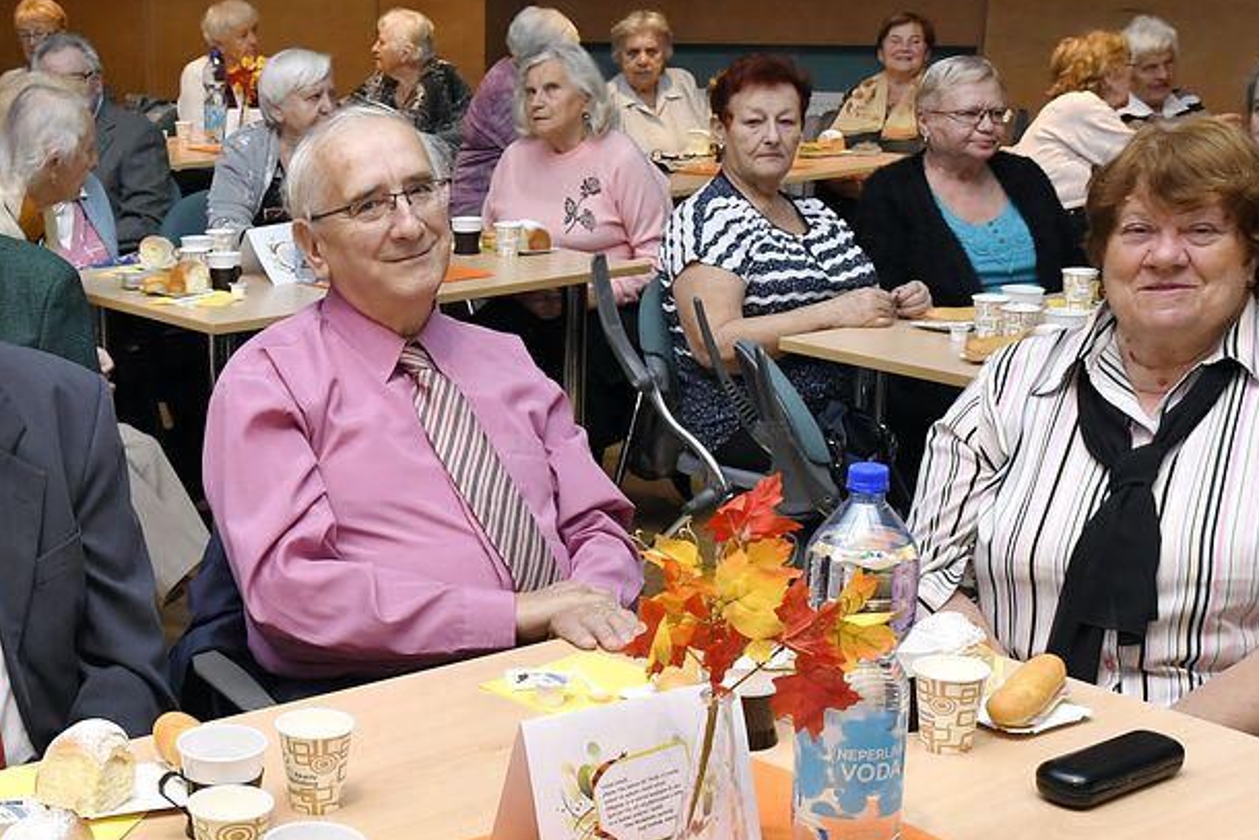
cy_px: 613
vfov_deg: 22.8
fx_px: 2064
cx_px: 264
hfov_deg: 33.0
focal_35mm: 59
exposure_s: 1/125
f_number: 6.3
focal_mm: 20
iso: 1600
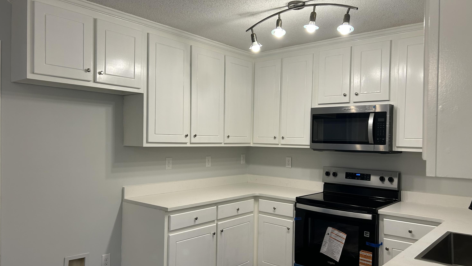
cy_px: 143
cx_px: 236
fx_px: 363
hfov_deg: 66.1
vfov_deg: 40.2
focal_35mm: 29
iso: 80
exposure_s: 1/120
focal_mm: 5.7
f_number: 1.5
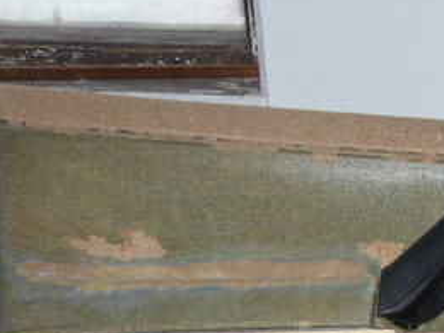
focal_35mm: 86
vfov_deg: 16.7
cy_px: 359
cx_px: 463
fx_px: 1103
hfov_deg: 21.8
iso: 80
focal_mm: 6.3
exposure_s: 1/45
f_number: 3.5
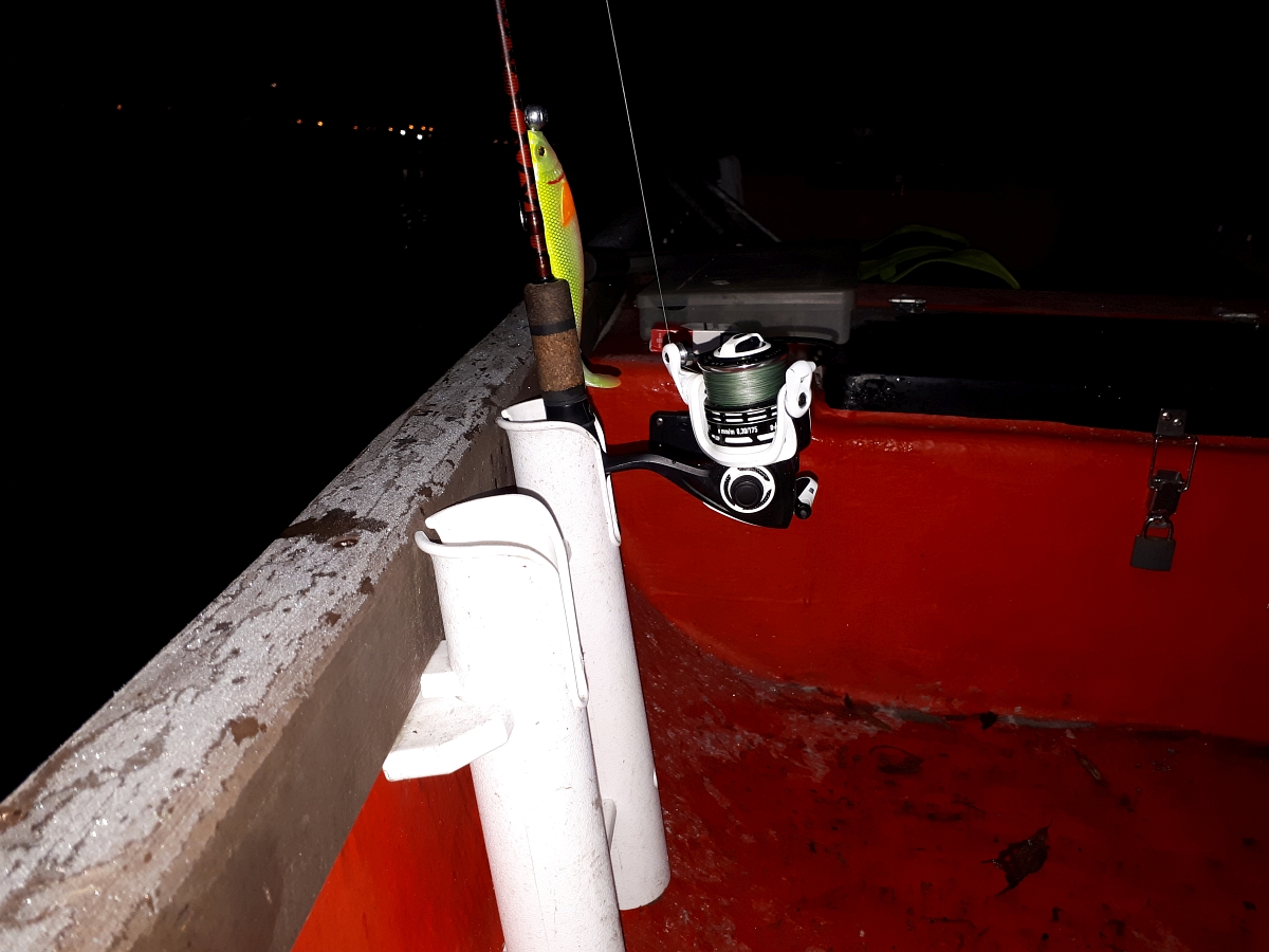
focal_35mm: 27
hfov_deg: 65.3
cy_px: 476
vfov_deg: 51.4
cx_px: 634
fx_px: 990
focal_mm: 3.6
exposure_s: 1/33
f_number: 1.9
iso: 100
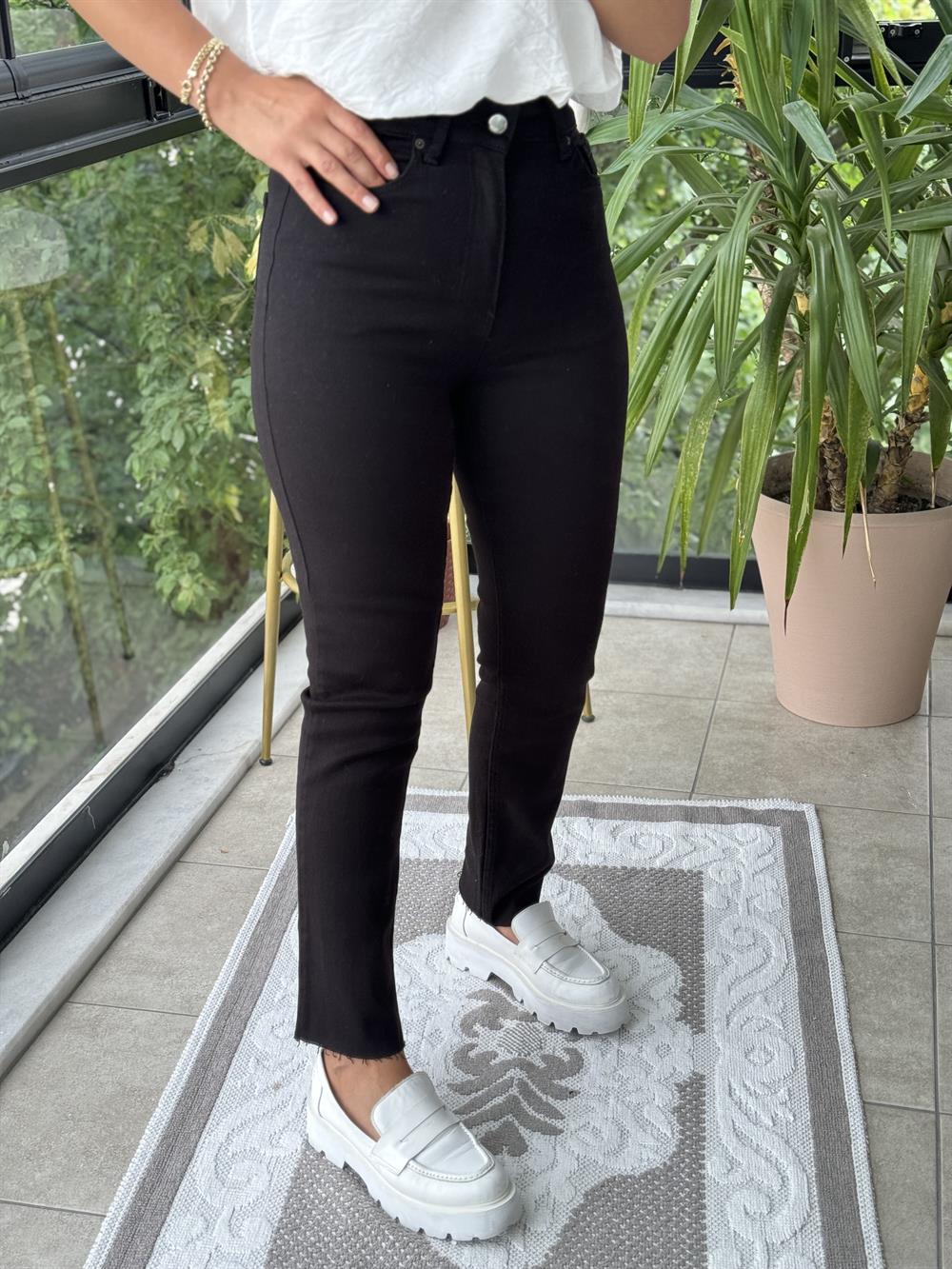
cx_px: 476
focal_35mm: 48
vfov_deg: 39.7
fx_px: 1760
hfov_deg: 30.3
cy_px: 634
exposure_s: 1/60
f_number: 1.78
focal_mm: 6.76
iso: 200
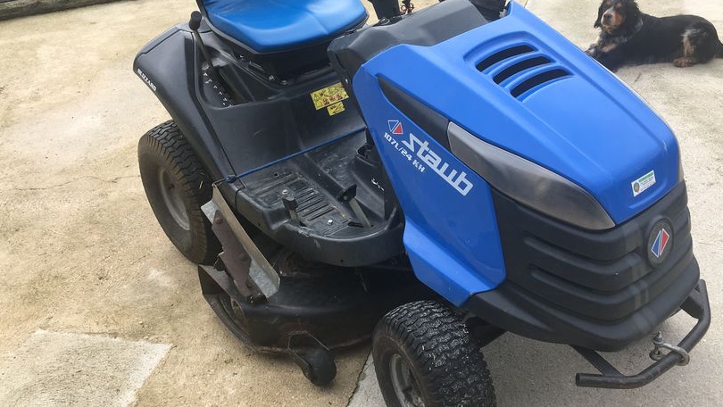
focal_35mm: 39
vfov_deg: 30.4
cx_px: 403
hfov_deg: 51.5
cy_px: 195
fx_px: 748
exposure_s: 1/699
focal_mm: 4.15
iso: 25
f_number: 2.2
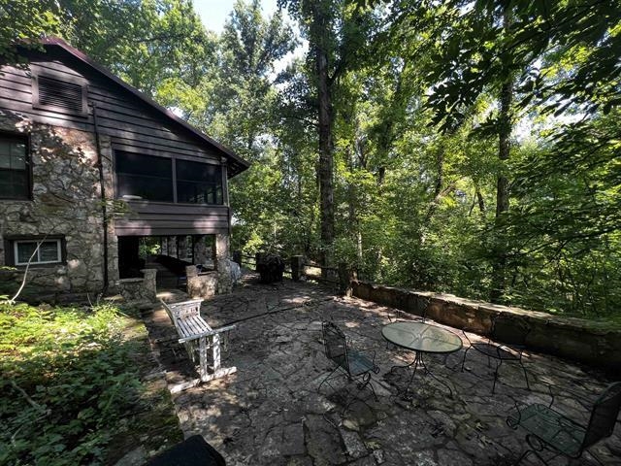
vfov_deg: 89.9
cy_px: 233
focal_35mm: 13
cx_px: 310
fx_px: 233
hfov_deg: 106.2
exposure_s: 1/99
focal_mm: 1.57
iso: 64
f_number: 1.8
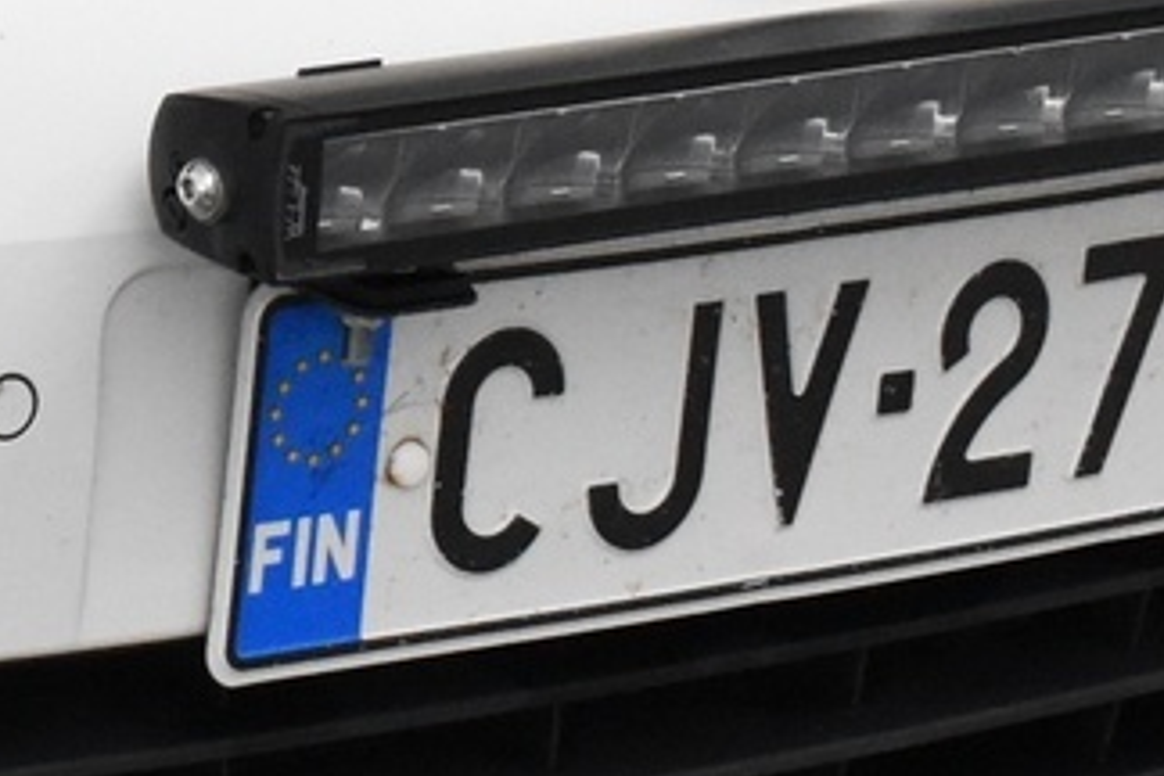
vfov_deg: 5.7
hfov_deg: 8.4
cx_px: -638
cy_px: -205
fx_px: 7759
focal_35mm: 240
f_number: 6.3
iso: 3200
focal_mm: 32
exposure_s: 1/160
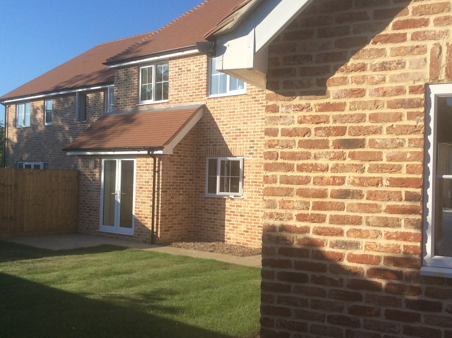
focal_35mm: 40
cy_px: 179
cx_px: 267
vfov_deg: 35.9
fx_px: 522
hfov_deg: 46.6
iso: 32
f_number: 2.4
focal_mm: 3.3
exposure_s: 1/969
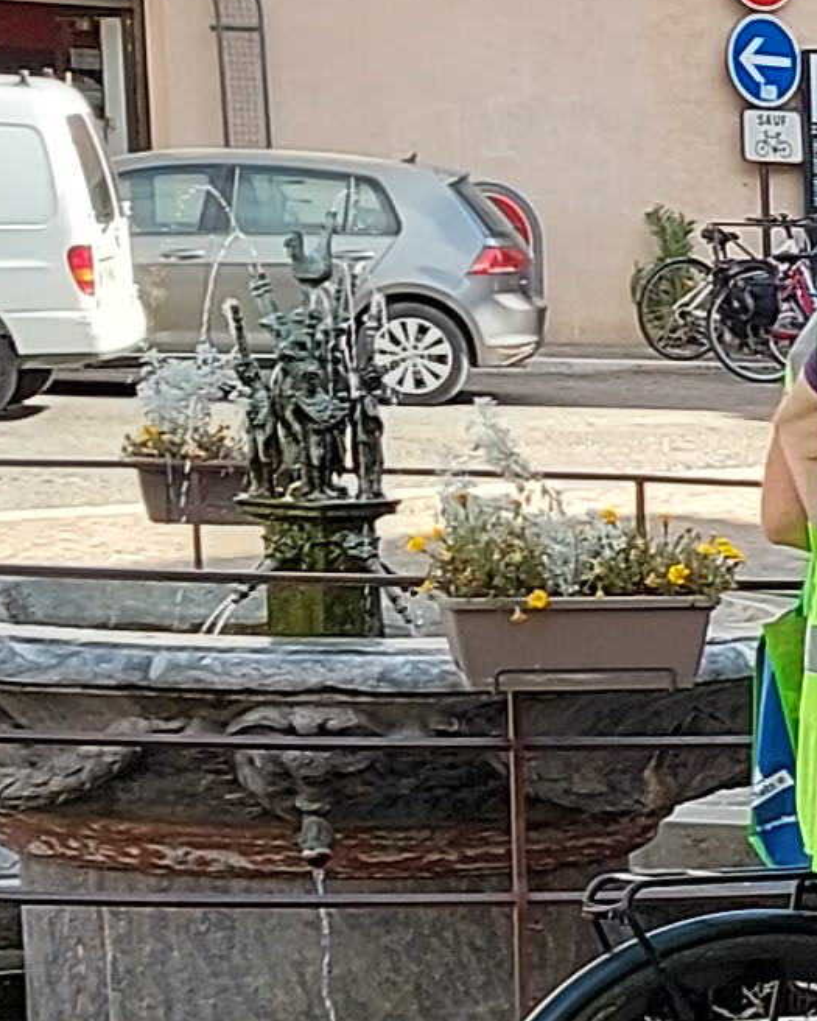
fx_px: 4986
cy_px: 1293
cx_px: 2437
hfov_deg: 8.0
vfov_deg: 11.4
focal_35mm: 165
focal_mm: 5.23
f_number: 1.8
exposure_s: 1/162
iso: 32
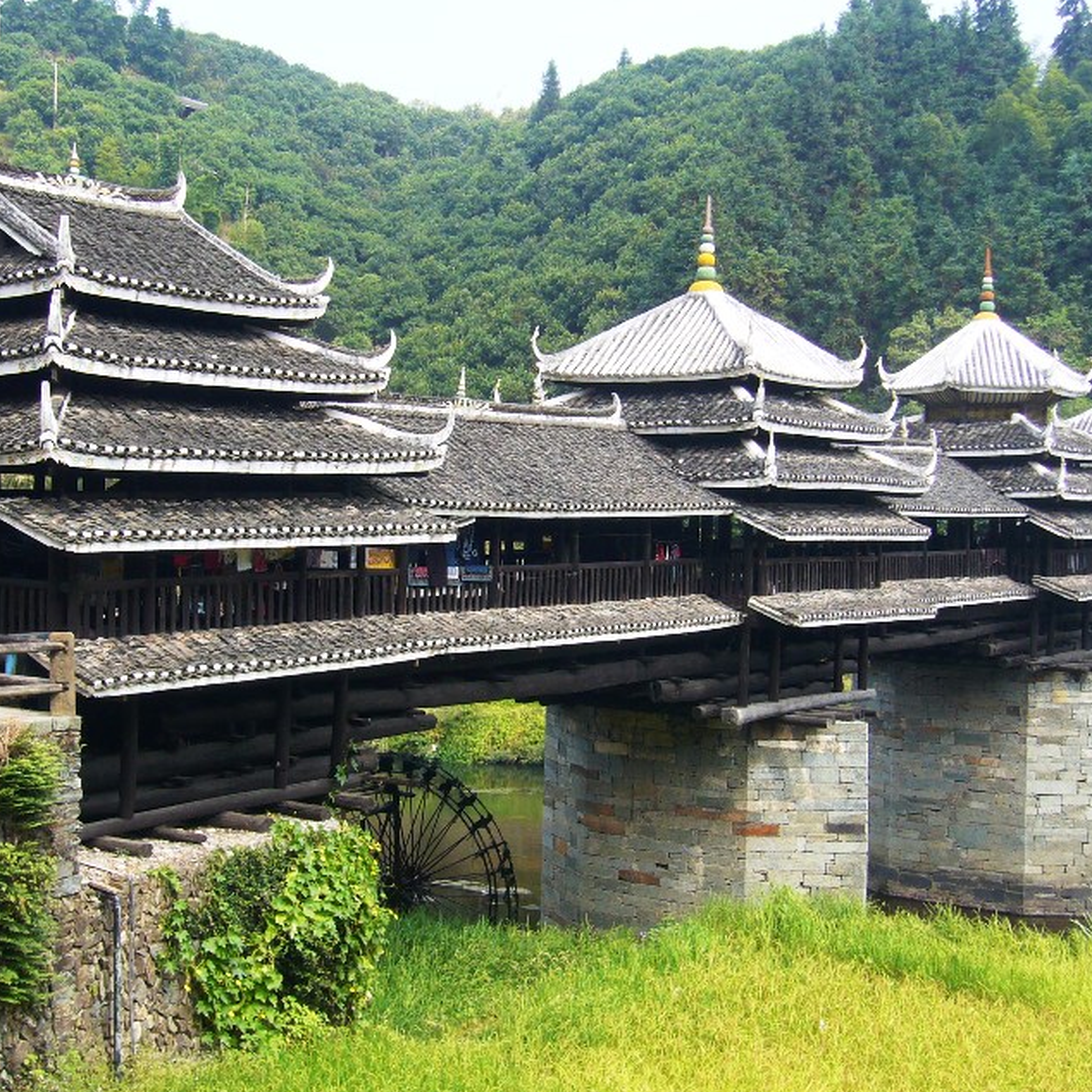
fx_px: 1785
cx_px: 489
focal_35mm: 50
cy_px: 484
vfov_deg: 34.0
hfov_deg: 34.0
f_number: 5.6
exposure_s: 1/125
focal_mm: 5.8
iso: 80
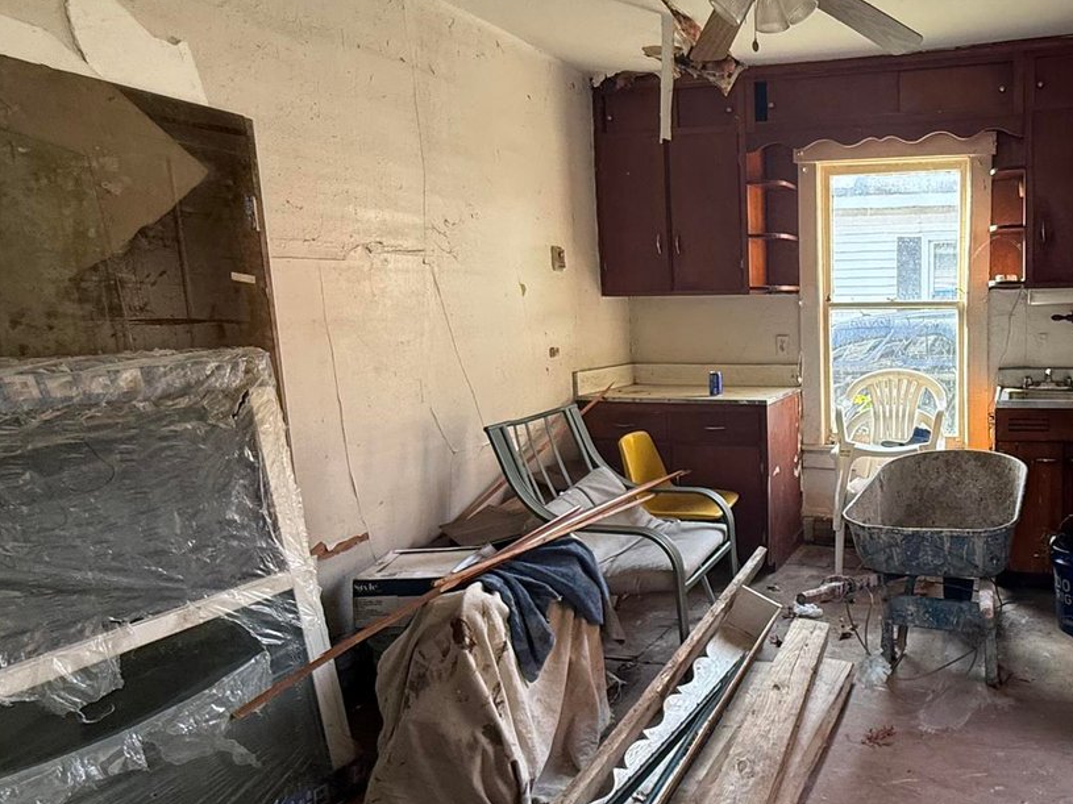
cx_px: 825
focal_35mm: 26
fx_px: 806
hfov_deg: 62.8
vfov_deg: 53.0
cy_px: 397
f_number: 2.2
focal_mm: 2.22
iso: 250
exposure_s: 1/99
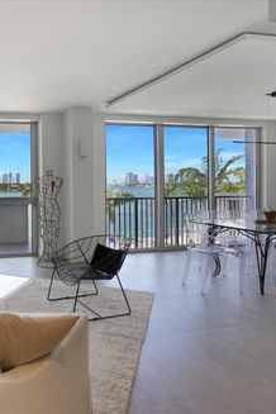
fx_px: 299
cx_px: 13
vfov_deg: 69.4
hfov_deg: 43.8
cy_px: 204
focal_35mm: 26
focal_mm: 17
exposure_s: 1/20
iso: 100
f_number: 2.8
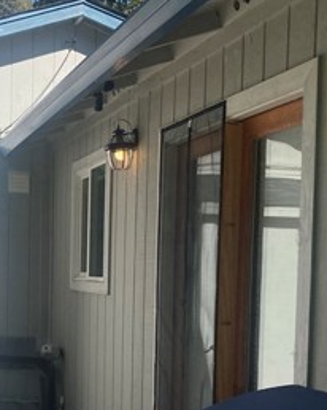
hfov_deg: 23.5
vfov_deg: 29.6
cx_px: 25
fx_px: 763
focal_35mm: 63
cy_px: 304
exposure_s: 1/3401
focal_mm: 4.25
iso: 32
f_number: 1.8
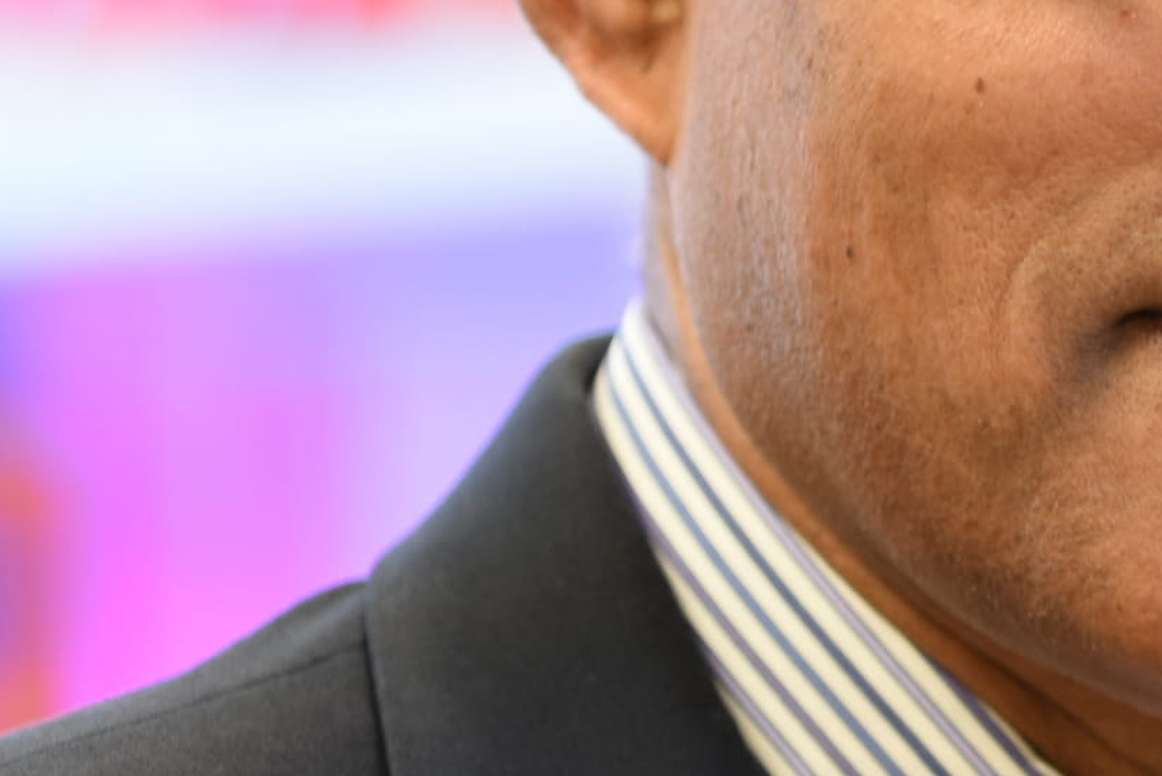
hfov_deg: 3.8
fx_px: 17500
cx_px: 1674
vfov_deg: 2.5
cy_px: 479
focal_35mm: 542
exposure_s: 1/60
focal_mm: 120
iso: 400
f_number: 2.8
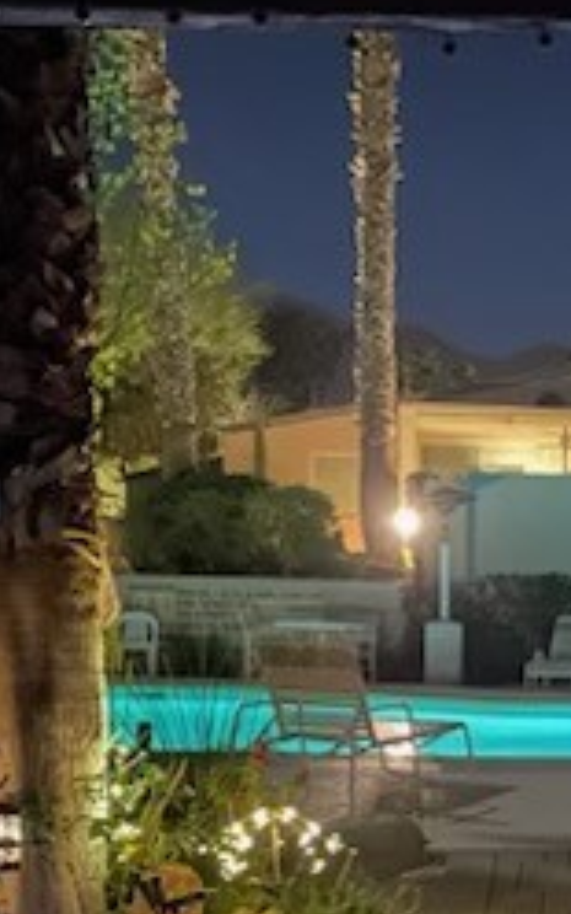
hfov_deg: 17.9
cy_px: 862
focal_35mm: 71
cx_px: 571
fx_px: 1768
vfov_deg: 27.7
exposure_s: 1/4
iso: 1600
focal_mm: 4.2
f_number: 1.6
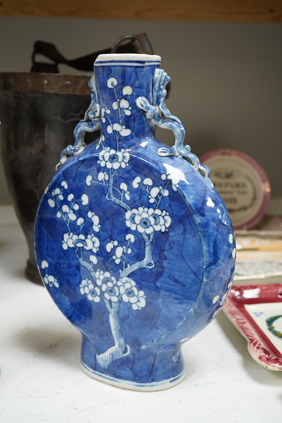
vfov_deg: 43.6
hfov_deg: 29.9
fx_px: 529
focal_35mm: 45
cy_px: 212
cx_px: 141
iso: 2500
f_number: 7.1
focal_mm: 30
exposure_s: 1/160
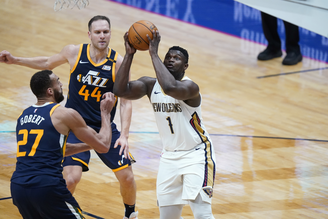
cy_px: 110
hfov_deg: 3.7
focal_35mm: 560
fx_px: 5102
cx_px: 164
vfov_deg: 2.5
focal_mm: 560
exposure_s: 1/2000
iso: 8000
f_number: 4
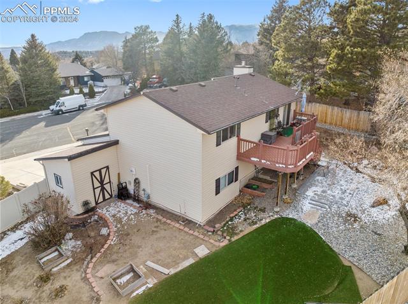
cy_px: 152
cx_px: 204
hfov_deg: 71.7
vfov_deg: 56.7
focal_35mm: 24
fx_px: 282
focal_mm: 12.29
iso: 410
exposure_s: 1/800
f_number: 2.8
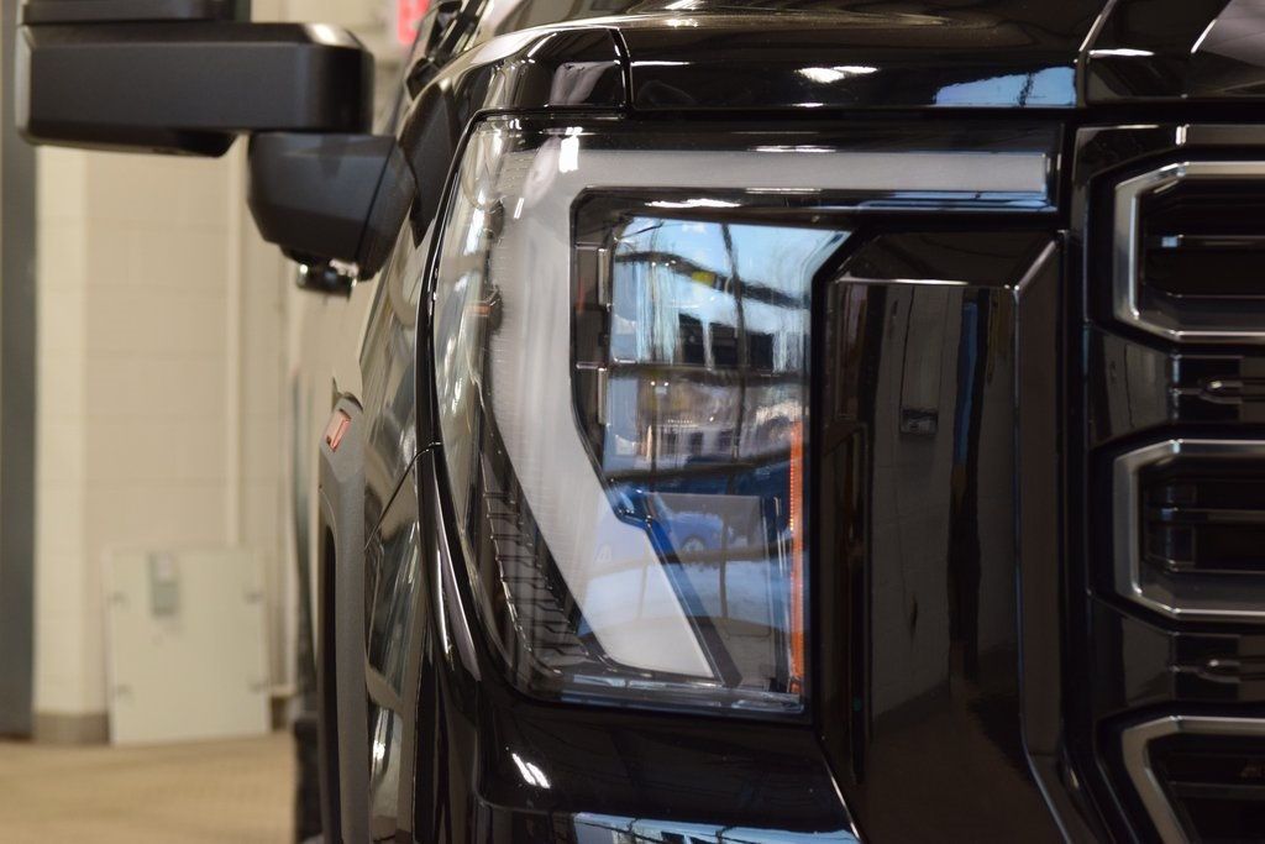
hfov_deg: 19.5
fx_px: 3690
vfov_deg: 13.0
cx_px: 632
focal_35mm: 105
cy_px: 422
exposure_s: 1/30
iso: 1000
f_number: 7.1
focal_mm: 70
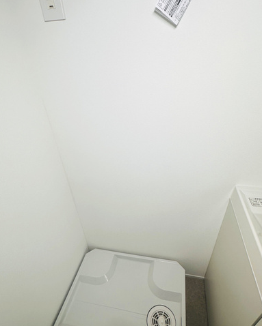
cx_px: 132
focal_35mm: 20
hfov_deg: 68.1
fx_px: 194
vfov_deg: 80.1
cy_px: 181
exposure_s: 1/99
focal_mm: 2.22
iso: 40
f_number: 2.2
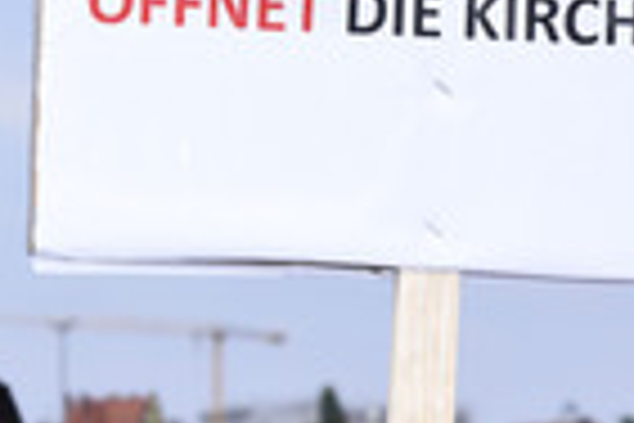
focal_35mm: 303
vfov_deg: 4.5
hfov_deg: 6.8
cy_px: 270
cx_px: 142
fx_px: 5336
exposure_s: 1/160
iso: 160
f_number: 11
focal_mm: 95
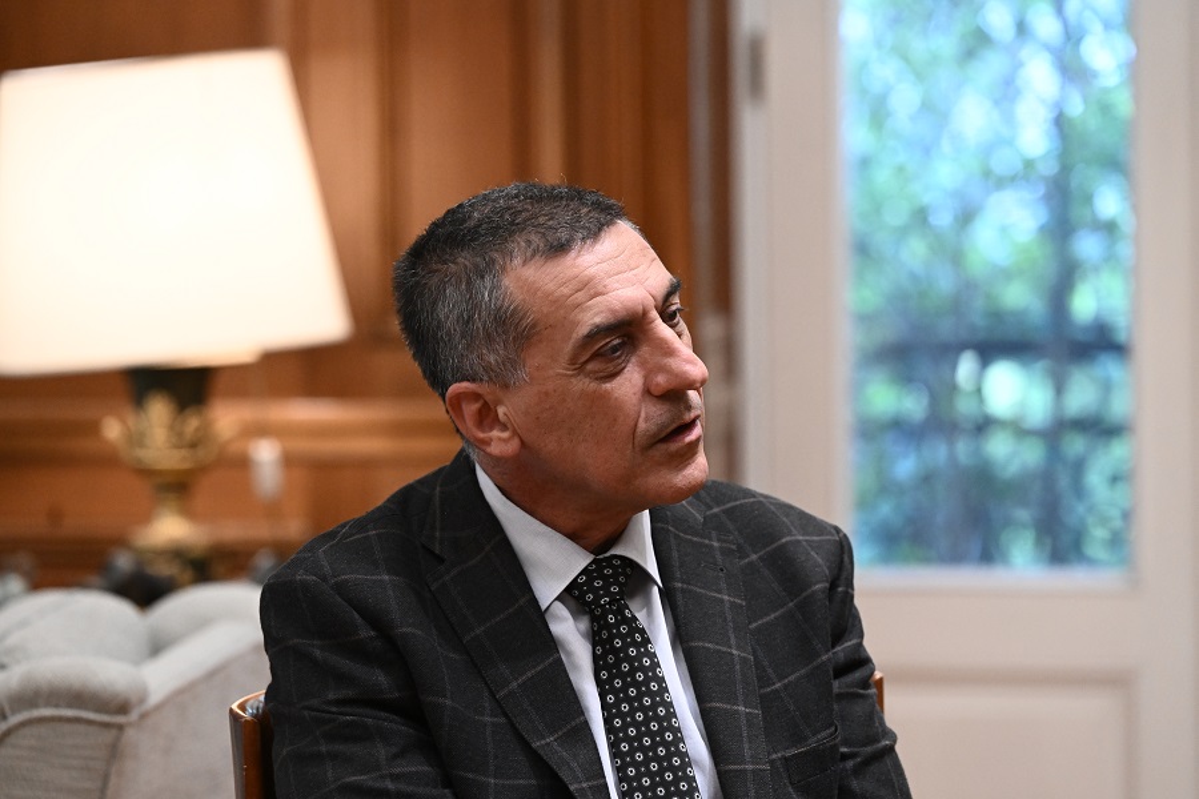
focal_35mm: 170
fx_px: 5662
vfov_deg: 8.1
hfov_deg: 12.1
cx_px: 600
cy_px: 400
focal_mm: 170
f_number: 4
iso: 5000
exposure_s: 1/250
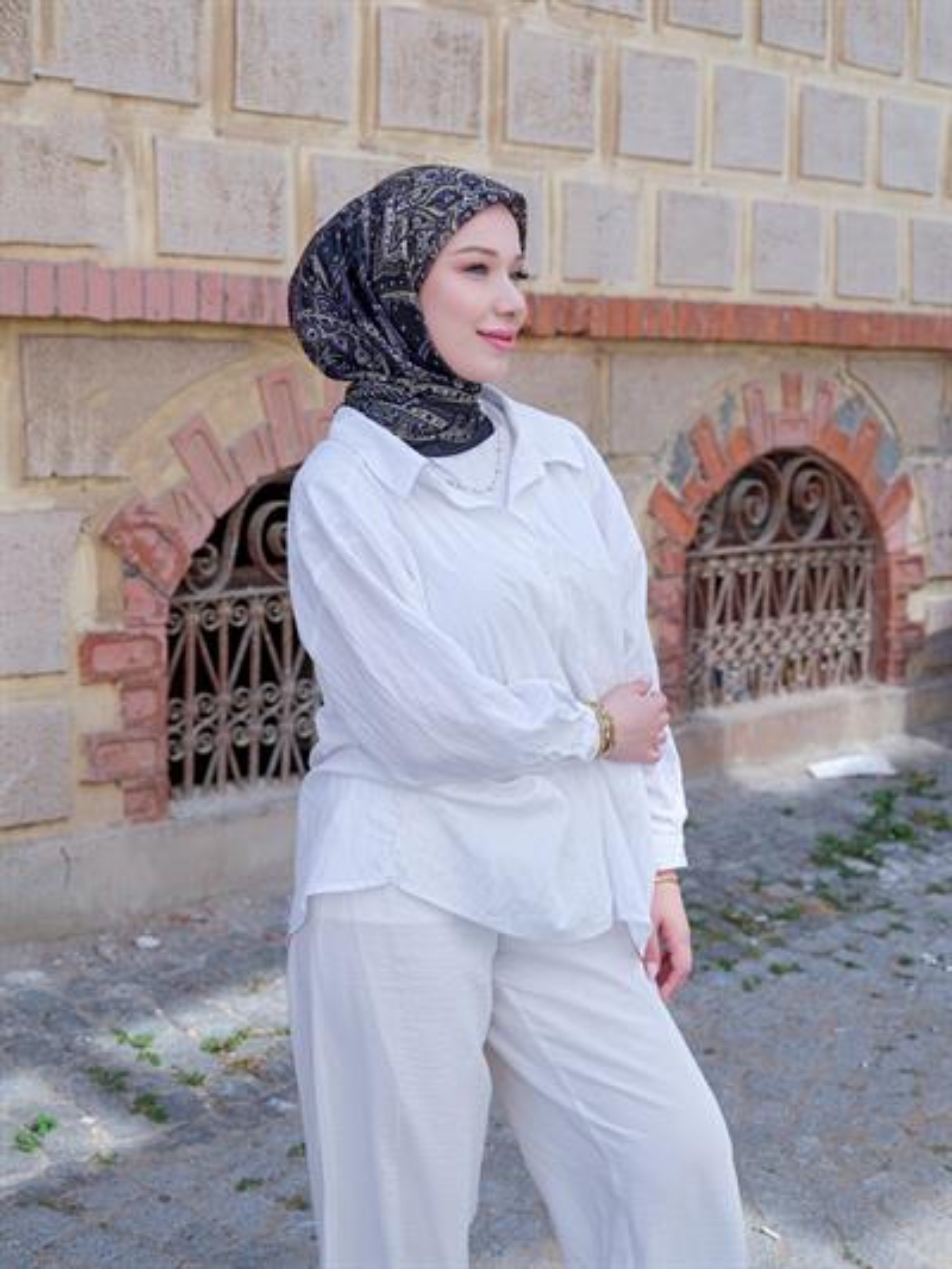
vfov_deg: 34.9
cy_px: 634
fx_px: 2016
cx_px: 476
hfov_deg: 26.6
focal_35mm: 55
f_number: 6.4
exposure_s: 1/400
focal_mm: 70
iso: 320
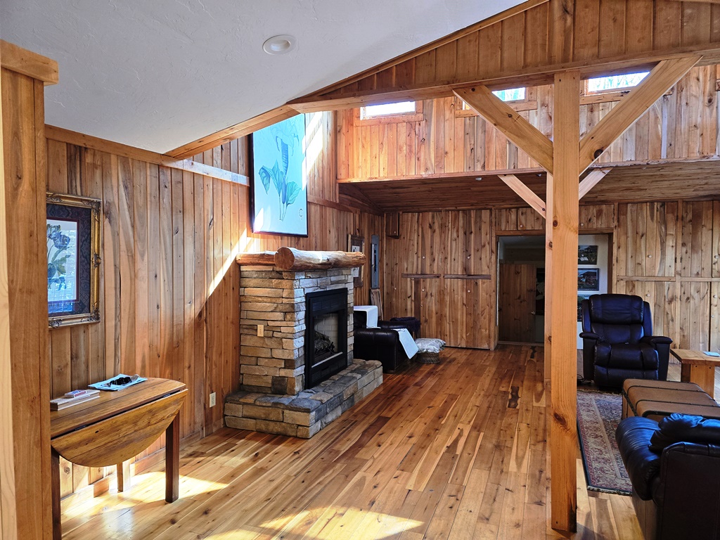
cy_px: 270
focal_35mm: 23
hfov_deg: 73.9
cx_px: 360
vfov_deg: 58.9
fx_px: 478
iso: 250
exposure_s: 1/120
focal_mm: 6.3
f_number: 1.7
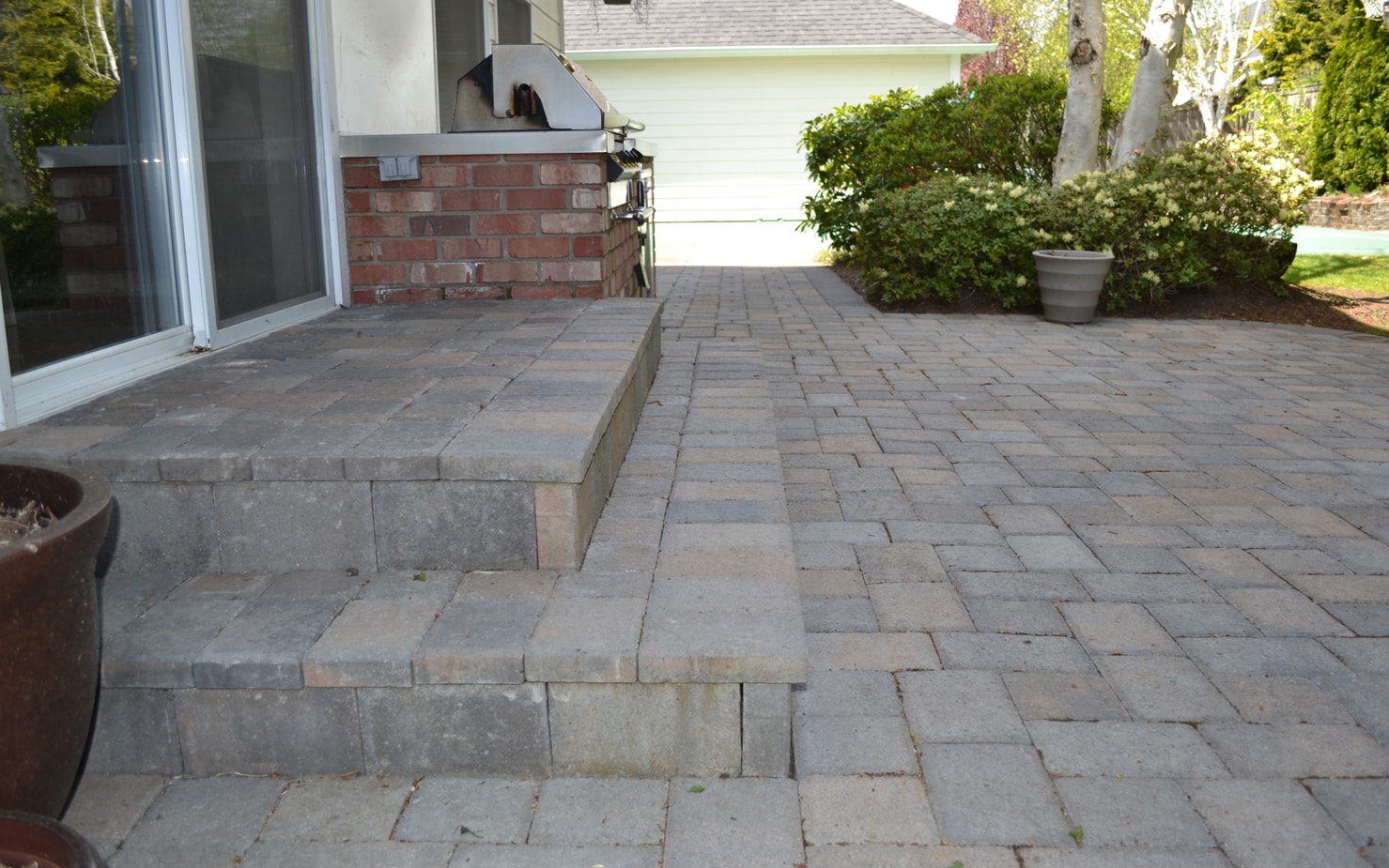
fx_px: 1174
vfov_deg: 40.6
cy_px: 412
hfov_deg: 61.2
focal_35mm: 31
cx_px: 698
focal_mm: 20
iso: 100
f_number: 4
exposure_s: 1/200
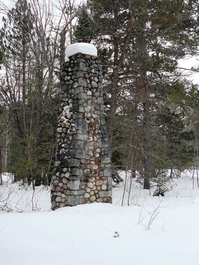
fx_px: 460
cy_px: 132
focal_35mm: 60
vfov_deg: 32.2
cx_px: 100
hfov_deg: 24.4
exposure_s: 1/40
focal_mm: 6.7
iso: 100
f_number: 2.8
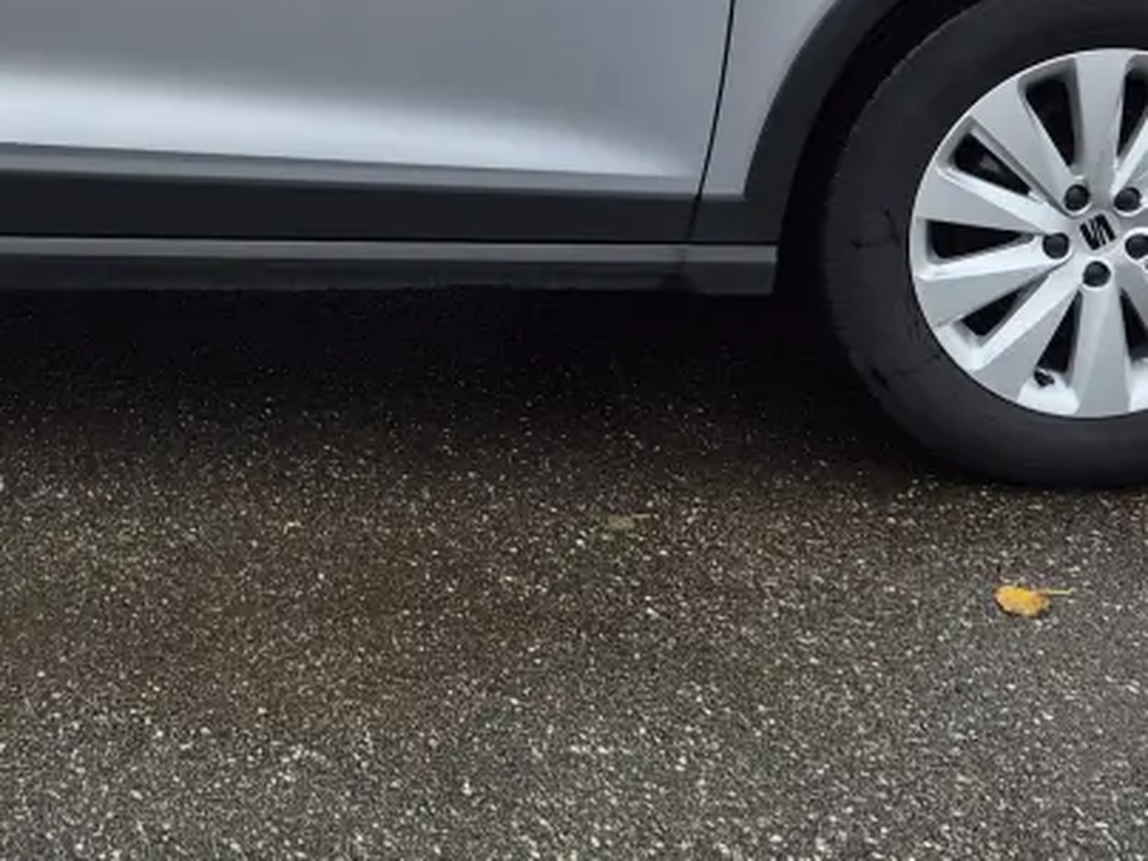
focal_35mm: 82
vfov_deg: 17.1
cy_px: -190
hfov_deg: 22.6
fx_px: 2719
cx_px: -85
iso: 25
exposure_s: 1/441
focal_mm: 5.4
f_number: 1.8
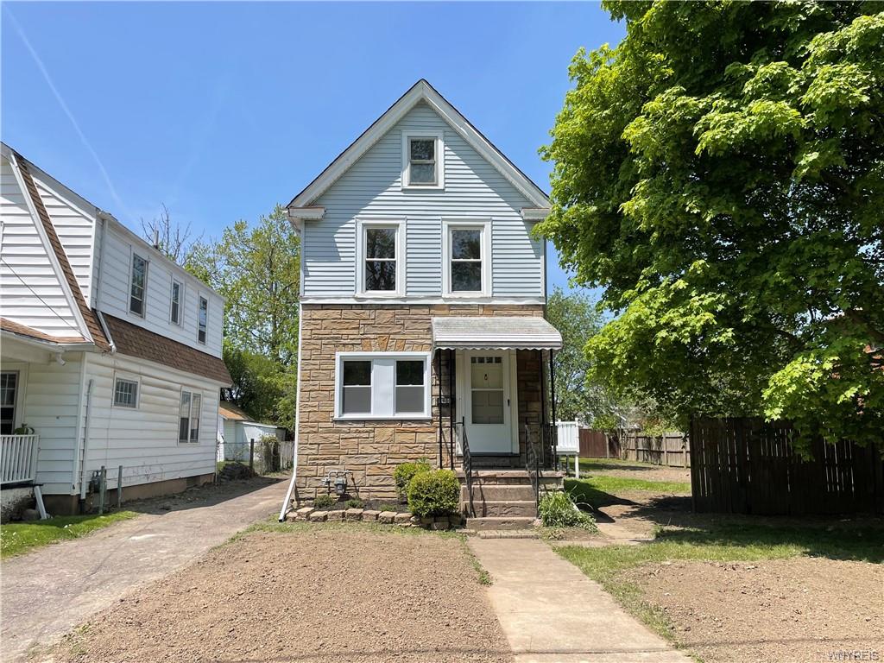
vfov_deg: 53.1
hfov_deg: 67.3
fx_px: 664
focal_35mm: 26
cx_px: 442
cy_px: 332
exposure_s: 1/3300
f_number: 1.6
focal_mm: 4.2
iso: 32
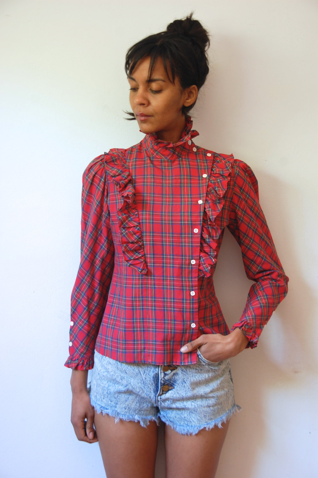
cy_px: 239
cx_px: 159
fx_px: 996
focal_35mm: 75
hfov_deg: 18.1
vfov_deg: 27.0
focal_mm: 50
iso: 200
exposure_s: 1/4
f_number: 5
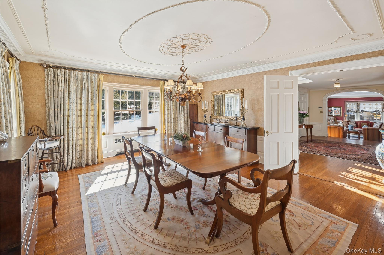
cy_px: 128
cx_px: 192
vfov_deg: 81.1
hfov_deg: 104.3
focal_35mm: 14
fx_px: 149
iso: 200
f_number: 11
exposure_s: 1/10
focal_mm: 14
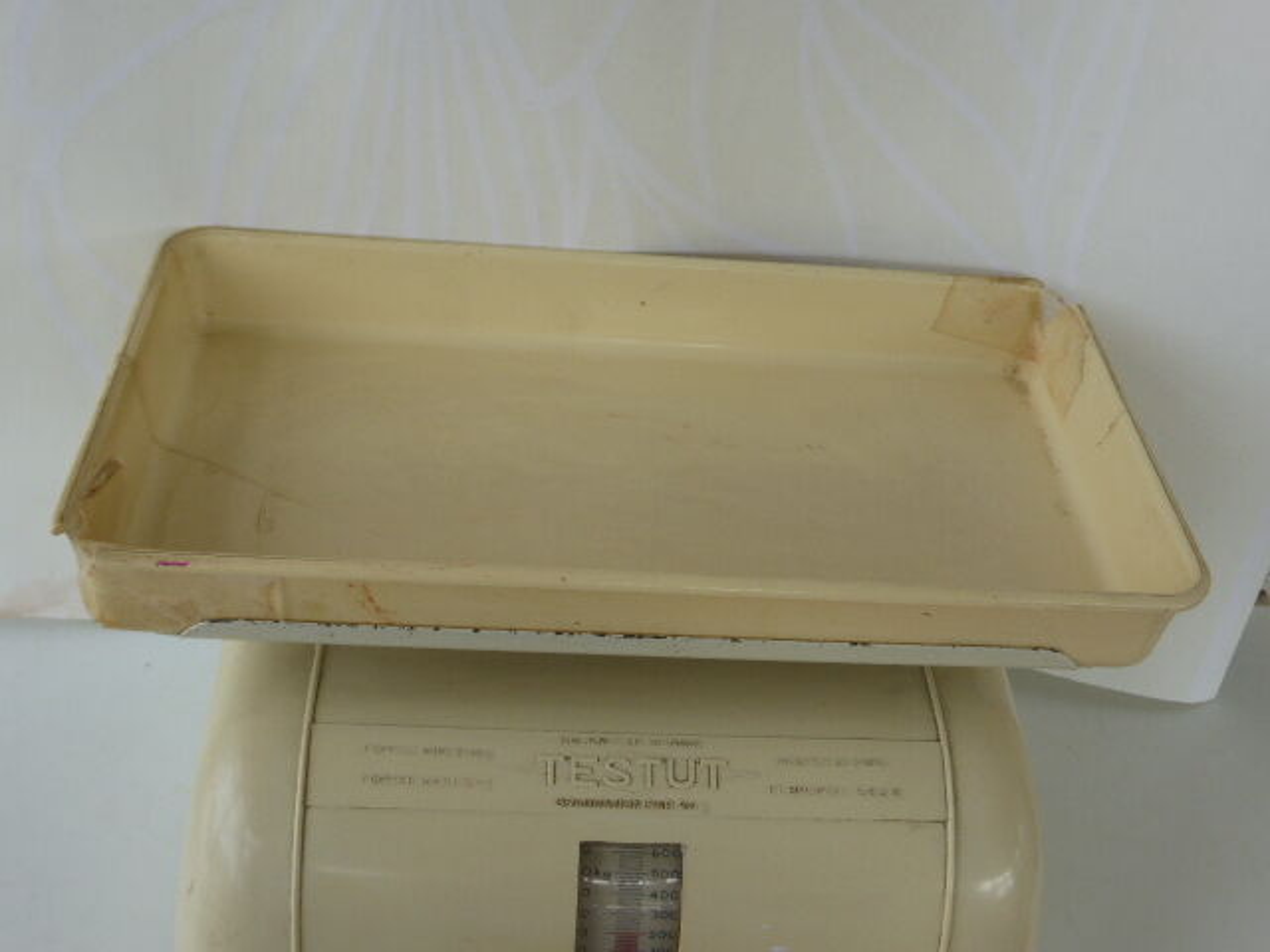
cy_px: 476
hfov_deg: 43.9
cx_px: 635
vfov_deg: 33.6
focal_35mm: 43
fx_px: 1578
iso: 100
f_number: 3.9
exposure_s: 1/160
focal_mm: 7.4
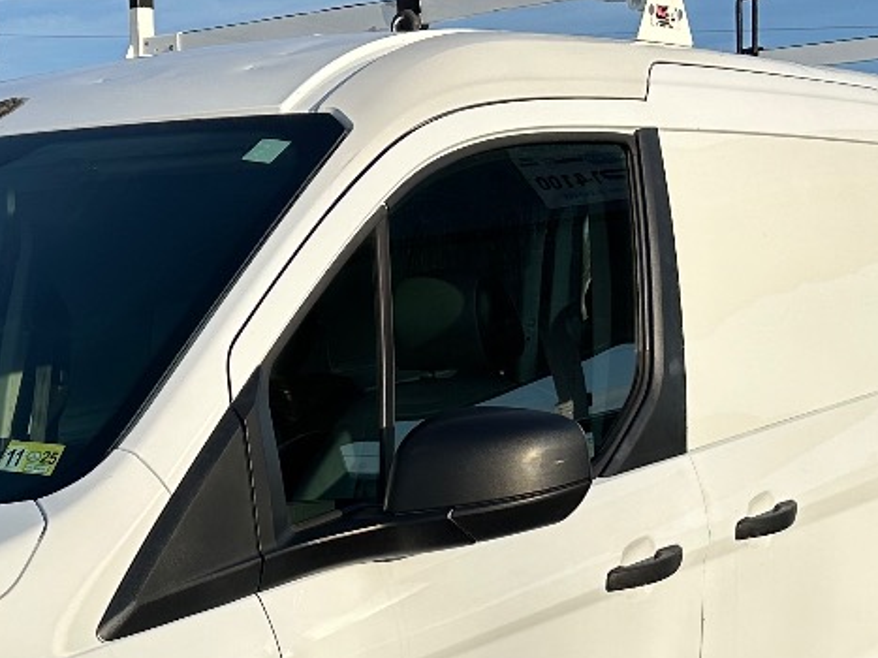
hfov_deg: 25.5
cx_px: 83
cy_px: 769
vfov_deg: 18.9
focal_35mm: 74
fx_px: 1876
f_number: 1.78
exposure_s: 1/6623
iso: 80
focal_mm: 6.86
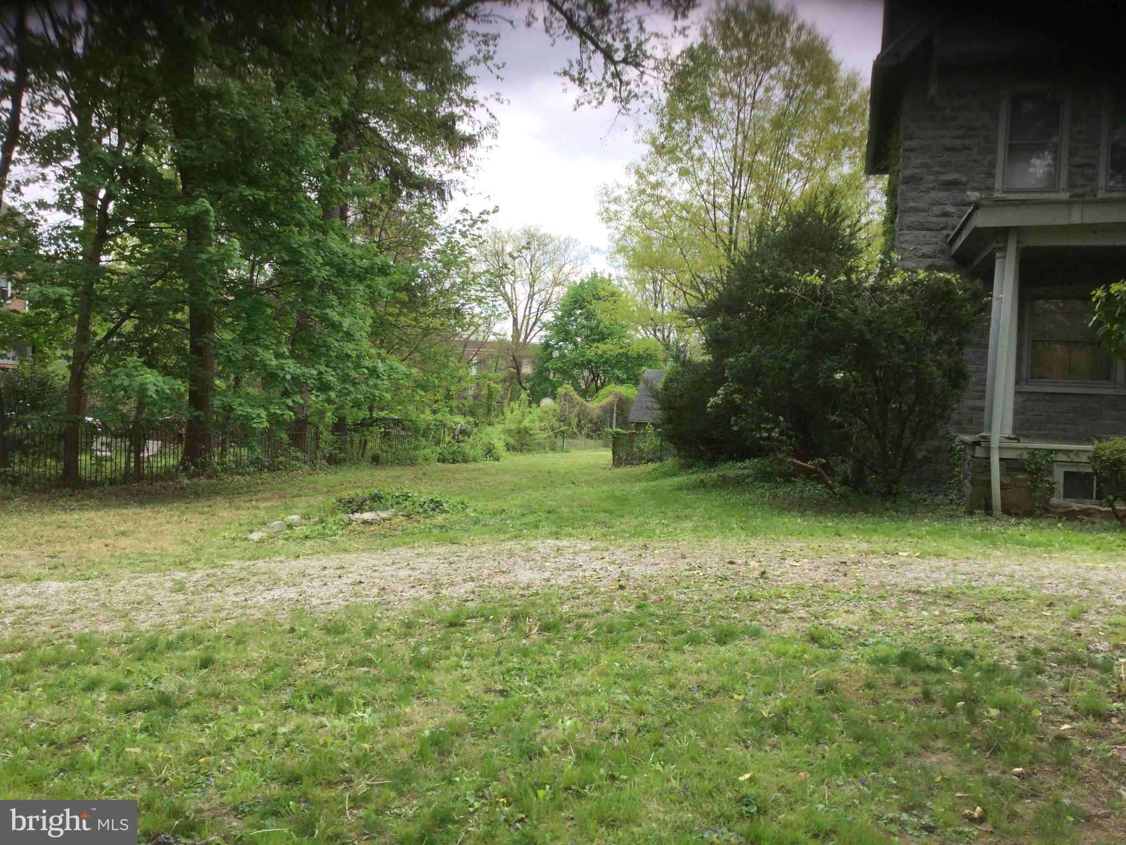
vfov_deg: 45.4
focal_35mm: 31
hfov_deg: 58.4
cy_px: 422
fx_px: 1008
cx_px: 563
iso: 25
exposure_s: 1/299
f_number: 2.4
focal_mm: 3.3
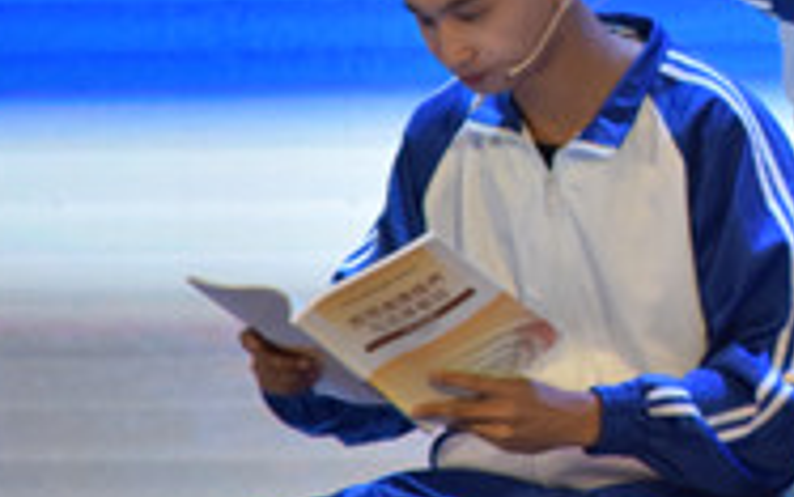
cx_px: 972
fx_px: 21256
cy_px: -91
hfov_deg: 2.1
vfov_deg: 1.3
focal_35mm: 982
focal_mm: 200
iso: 1250
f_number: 6.3
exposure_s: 1/125
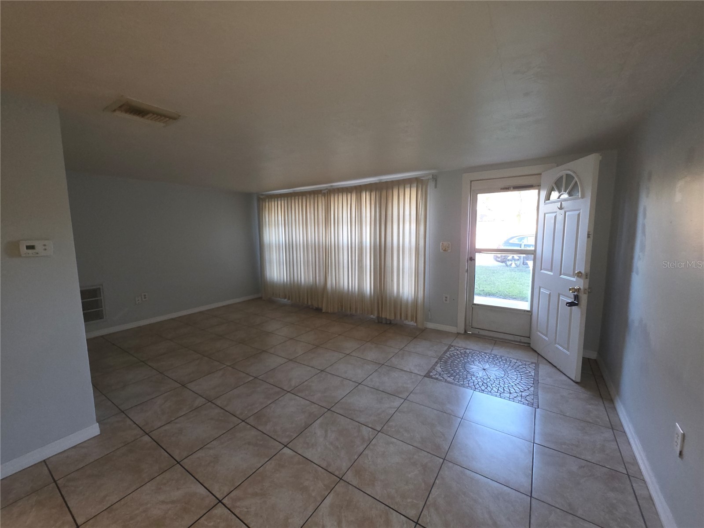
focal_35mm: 13
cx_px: 352
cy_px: 264
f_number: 1.9
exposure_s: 1/60
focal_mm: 2.2
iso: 160
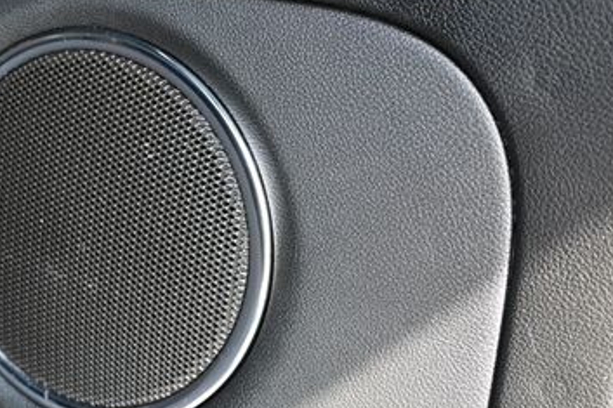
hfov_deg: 39.0
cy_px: 188
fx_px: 834
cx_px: 135
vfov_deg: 27.5
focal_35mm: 49
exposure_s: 1/125
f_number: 3.5
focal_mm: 18
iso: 1600
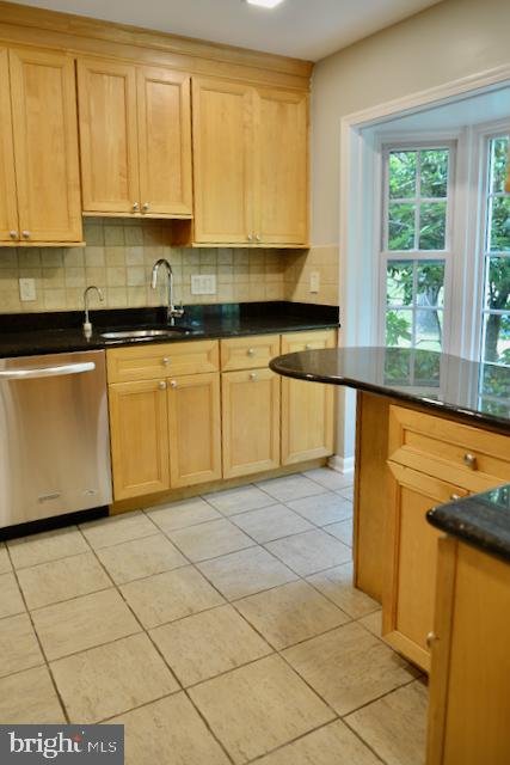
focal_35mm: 24
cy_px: 382
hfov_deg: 53.2
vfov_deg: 73.7
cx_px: 255
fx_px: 510
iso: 100
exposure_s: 1/15
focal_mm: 24
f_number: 3.5
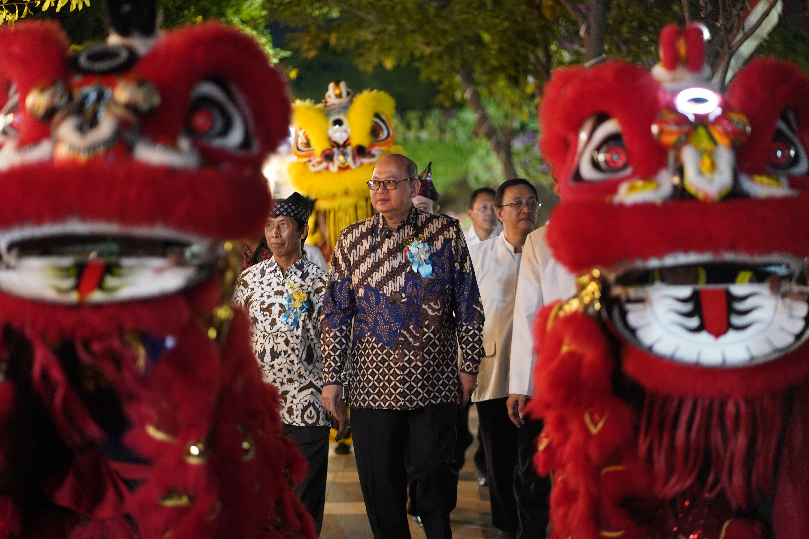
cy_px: 270
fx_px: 1910
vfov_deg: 16.1
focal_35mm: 85
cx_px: 404
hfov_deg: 23.9
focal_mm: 85
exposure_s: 1/125
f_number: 1.8
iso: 4000
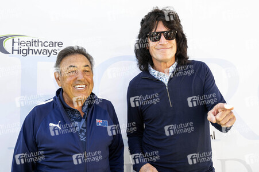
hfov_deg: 56.5
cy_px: 86
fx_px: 241
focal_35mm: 34
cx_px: 130
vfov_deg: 39.4
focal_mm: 33.5
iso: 400
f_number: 5.6
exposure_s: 1/200
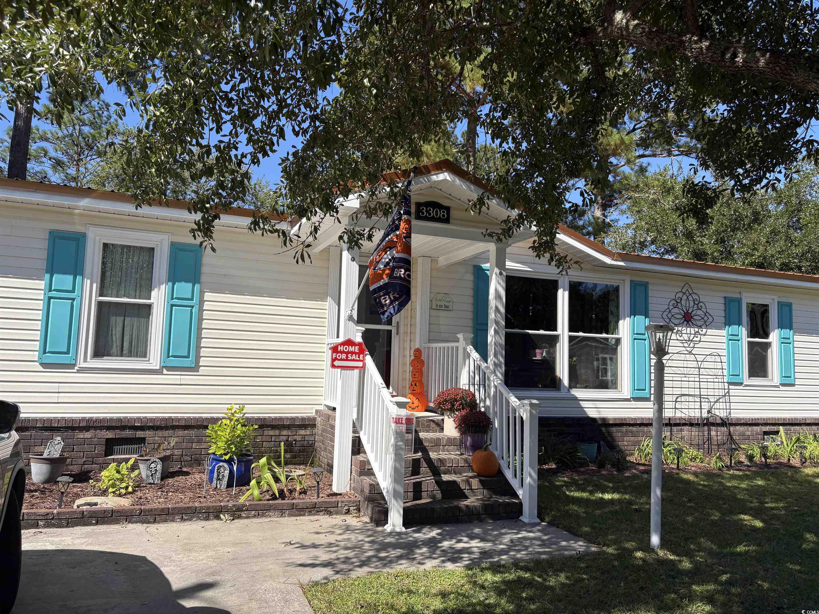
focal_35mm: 26
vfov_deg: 53.1
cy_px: 307
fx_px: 615
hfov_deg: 67.3
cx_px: 410
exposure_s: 1/2747
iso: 50
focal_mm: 5.96
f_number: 1.6
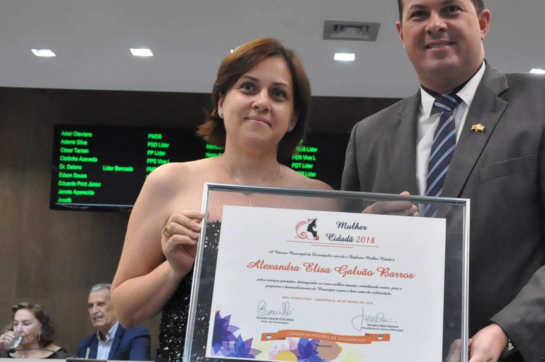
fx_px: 1089
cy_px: 208
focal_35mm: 72
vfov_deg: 18.9
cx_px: 326
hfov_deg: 28.0
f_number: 6.3
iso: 2000
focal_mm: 32
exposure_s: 1/125
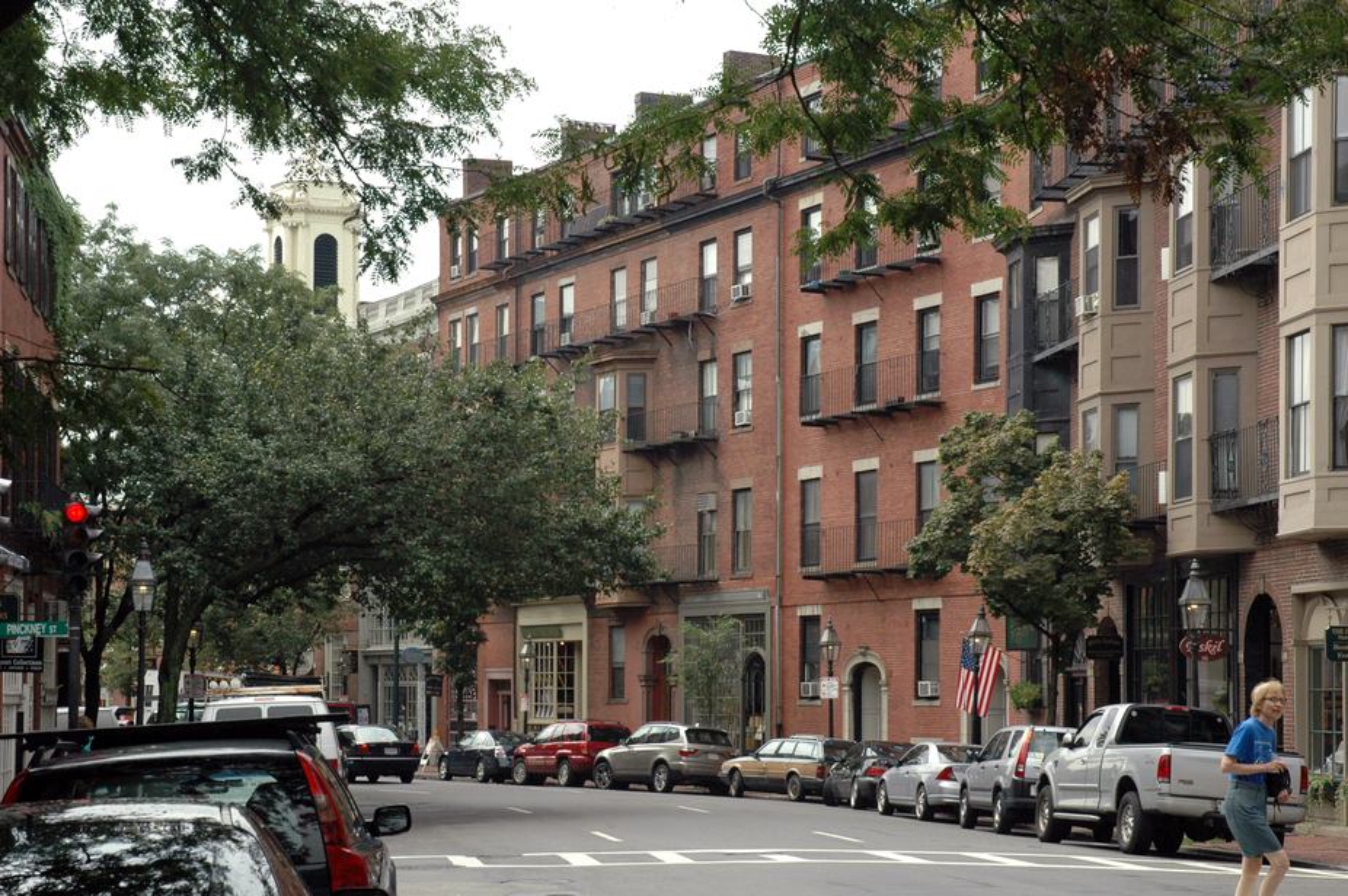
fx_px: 2694
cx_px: 674
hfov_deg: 28.1
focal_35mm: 72
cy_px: 448
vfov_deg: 18.9
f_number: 9
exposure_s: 1/320
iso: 640
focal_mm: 48
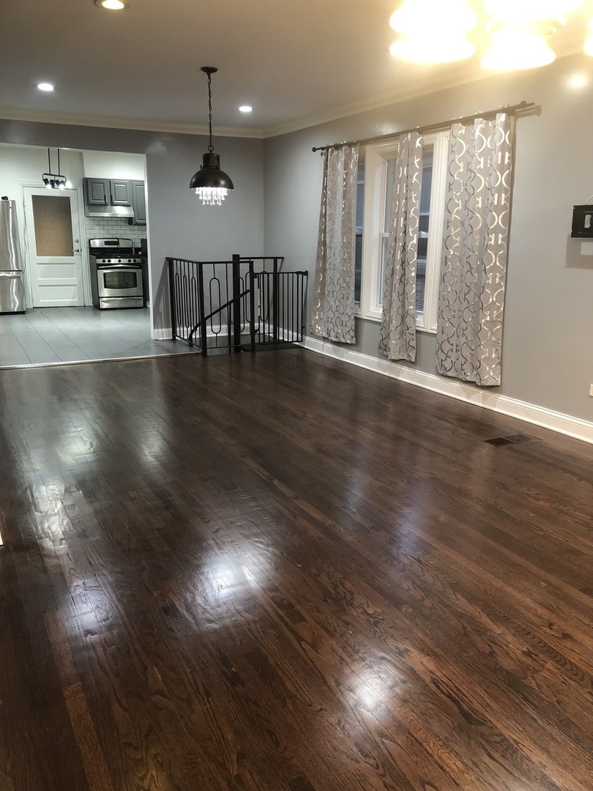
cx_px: 296
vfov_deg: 63.4
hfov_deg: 49.7
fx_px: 640
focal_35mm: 28
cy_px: 396
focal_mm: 3.99
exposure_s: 1/15
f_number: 1.8
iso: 80
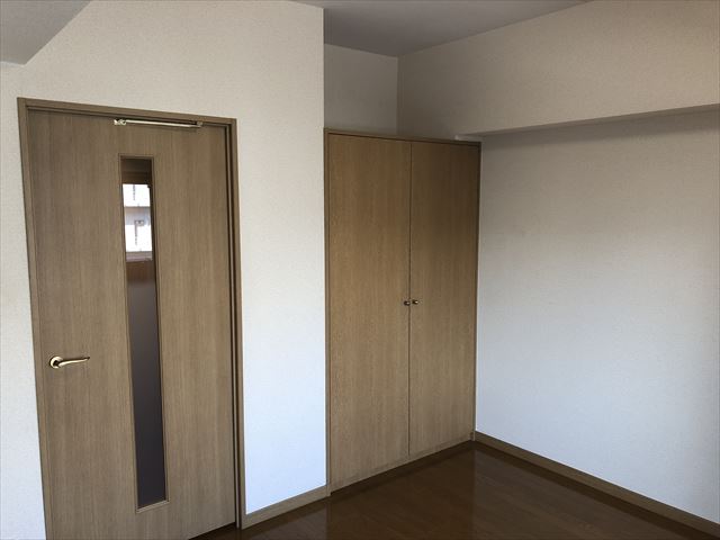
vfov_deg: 49.7
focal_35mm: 28
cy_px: 270
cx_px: 360
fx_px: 582
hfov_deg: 63.4
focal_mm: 3.99
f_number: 1.8
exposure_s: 1/33
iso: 25
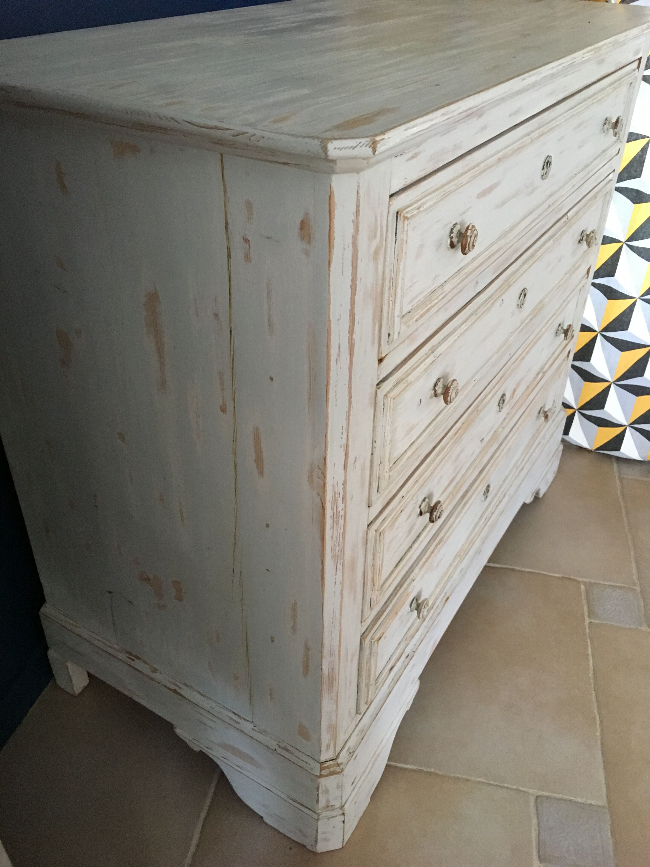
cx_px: 325
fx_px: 726
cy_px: 434
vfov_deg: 61.7
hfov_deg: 48.2
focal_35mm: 29
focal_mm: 4.15
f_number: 2.2
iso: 200
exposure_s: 1/25
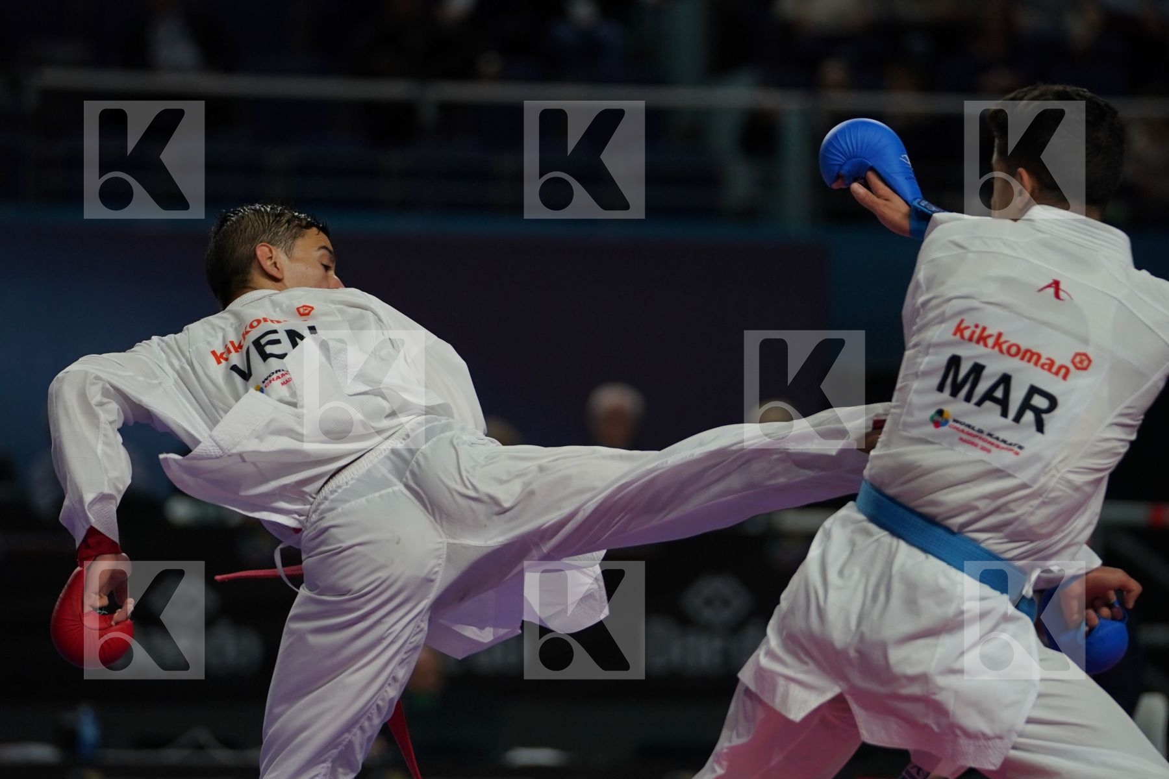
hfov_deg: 8.4
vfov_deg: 5.6
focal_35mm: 246
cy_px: 390
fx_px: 7988
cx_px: 584
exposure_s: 1/1000
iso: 640
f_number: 2.8
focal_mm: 164
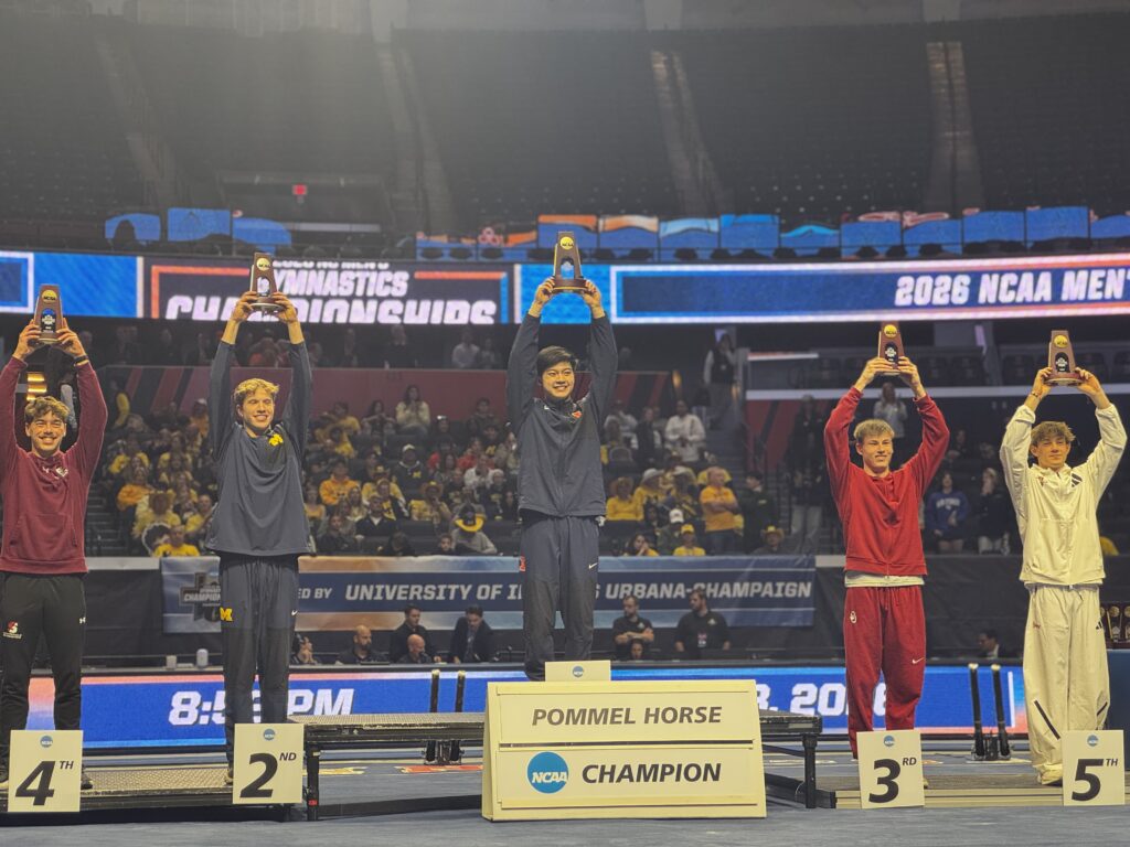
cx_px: 565
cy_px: 424
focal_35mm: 77
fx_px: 2514
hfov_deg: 25.3
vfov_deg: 19.1
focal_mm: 9
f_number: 2.8
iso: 200
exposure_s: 1/96
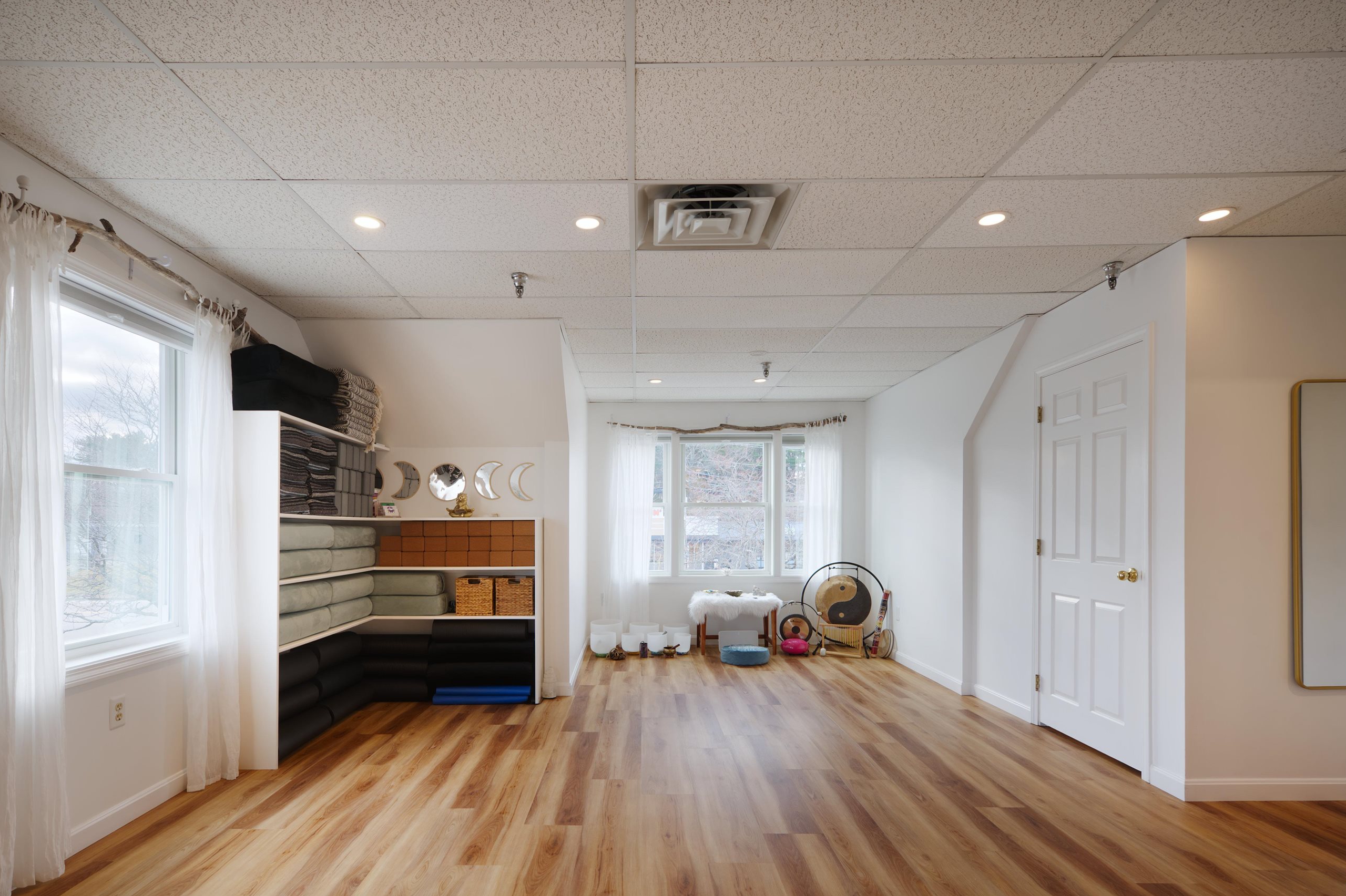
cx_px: 630
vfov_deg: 65.0
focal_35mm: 19
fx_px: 695
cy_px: 535
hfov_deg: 88.0
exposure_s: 1/13
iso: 250
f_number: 7.1
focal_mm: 15.5
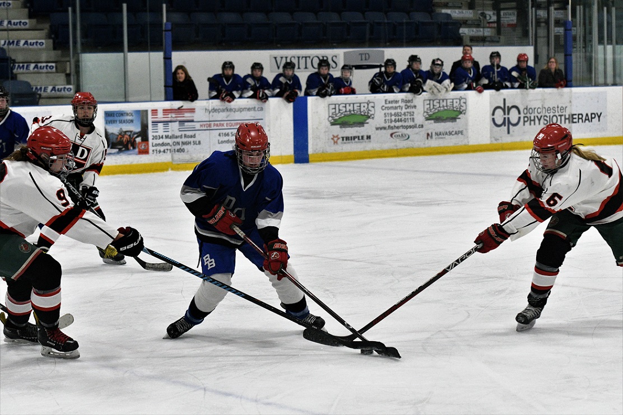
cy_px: 208
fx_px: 1817
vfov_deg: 13.0
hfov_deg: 19.5
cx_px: 312
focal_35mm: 105
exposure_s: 1/1000
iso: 6400
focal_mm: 70
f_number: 4
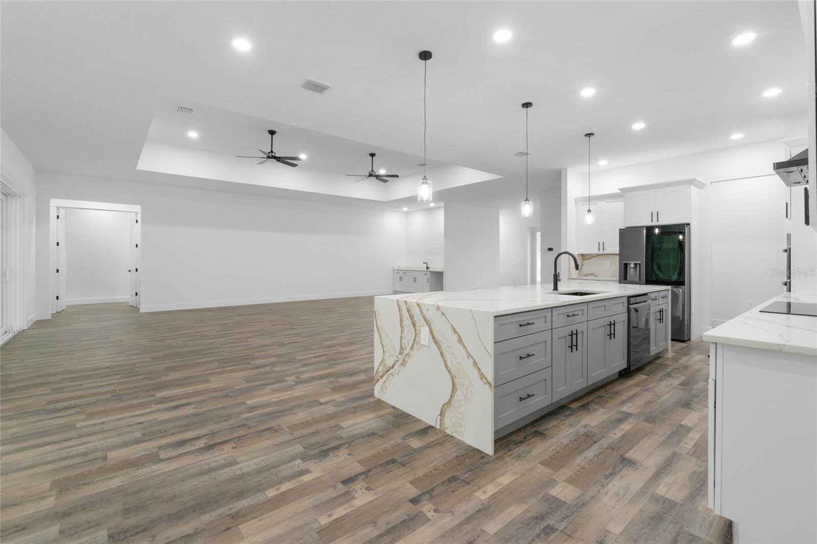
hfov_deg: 100.4
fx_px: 340
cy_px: 272
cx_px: 408
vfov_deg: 77.3
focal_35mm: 15
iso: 250
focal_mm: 10
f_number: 9
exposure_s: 1/15
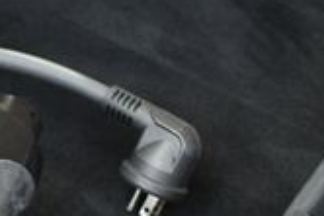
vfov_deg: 9.7
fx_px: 1252
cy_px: 265
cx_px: -162
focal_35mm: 139
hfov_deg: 13.8
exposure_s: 1/250
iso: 560
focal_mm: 18
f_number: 3.5
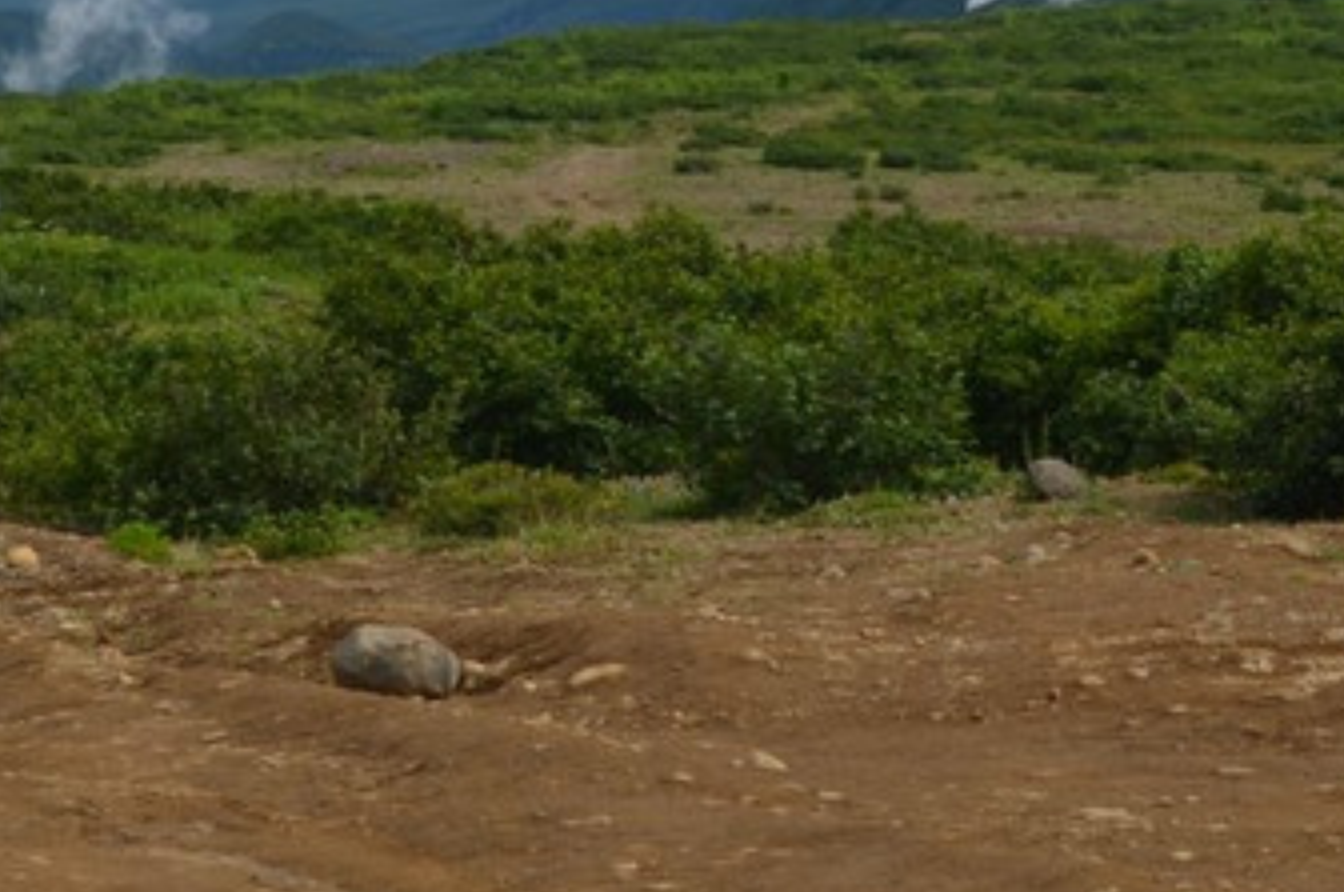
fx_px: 8835
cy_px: -496
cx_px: 520
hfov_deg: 8.7
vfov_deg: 5.7
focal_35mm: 237
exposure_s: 1/320
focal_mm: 44
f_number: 9
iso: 100
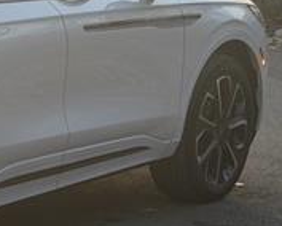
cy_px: 80
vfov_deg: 9.2
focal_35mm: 169
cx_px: -186
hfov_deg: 10.8
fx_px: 1412
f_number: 1.78
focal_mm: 6.76
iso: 64
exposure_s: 1/204
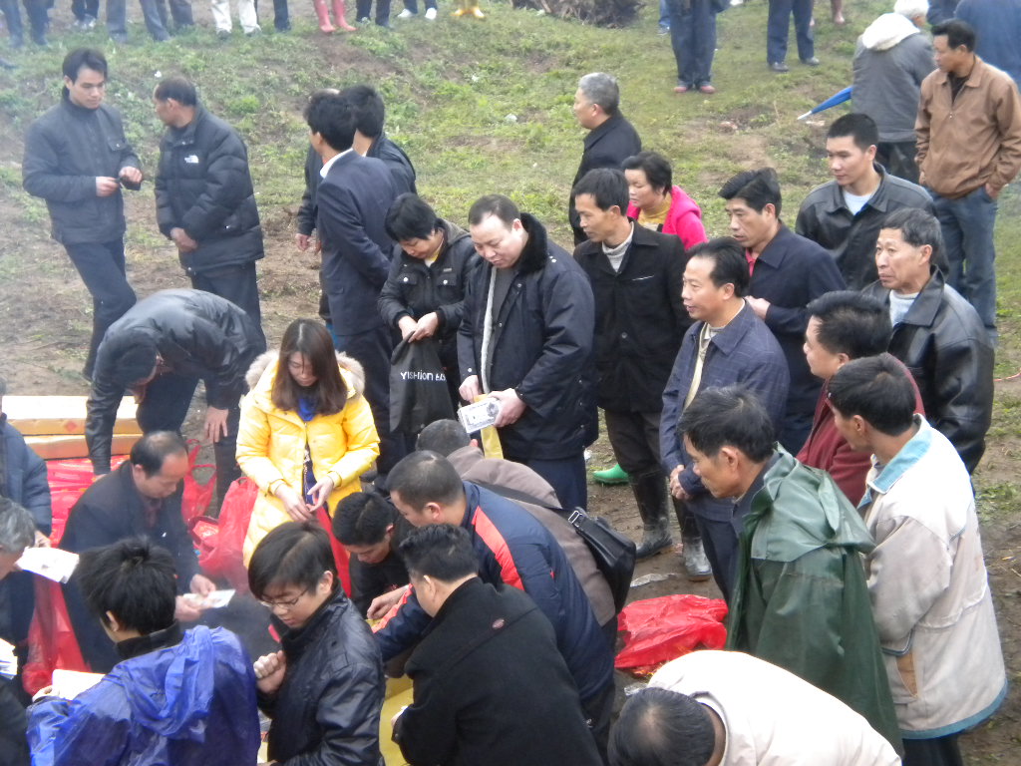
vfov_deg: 21.6
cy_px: 383
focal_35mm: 68
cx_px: 510
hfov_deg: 28.6
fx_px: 2006
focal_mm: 12.3
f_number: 4.6
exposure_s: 1/130
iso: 400
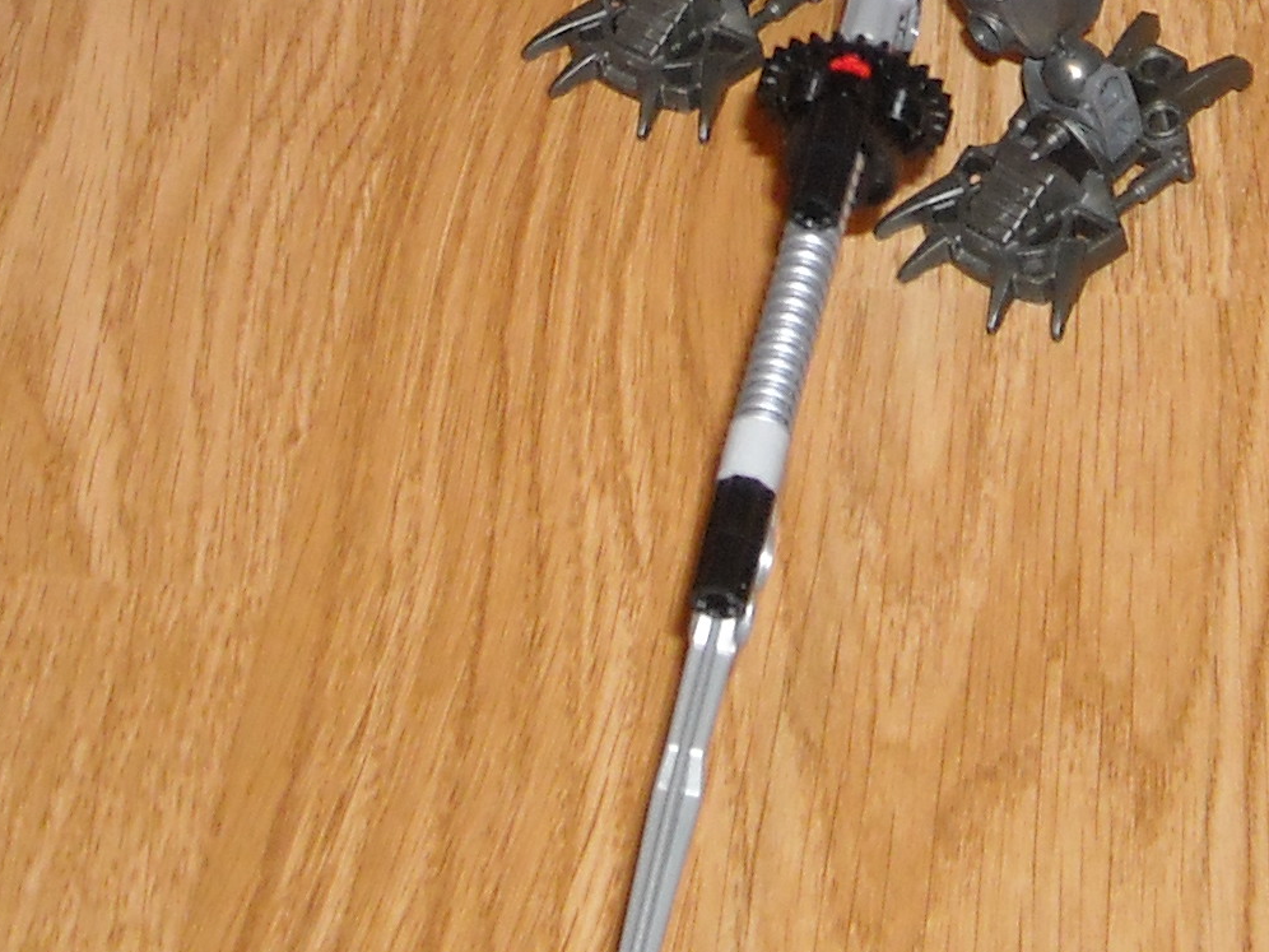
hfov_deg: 18.2
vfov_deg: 13.1
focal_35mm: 108
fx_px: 3959
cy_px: -375
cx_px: 637
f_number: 2.8
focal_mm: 5.7
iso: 200
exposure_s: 1/60
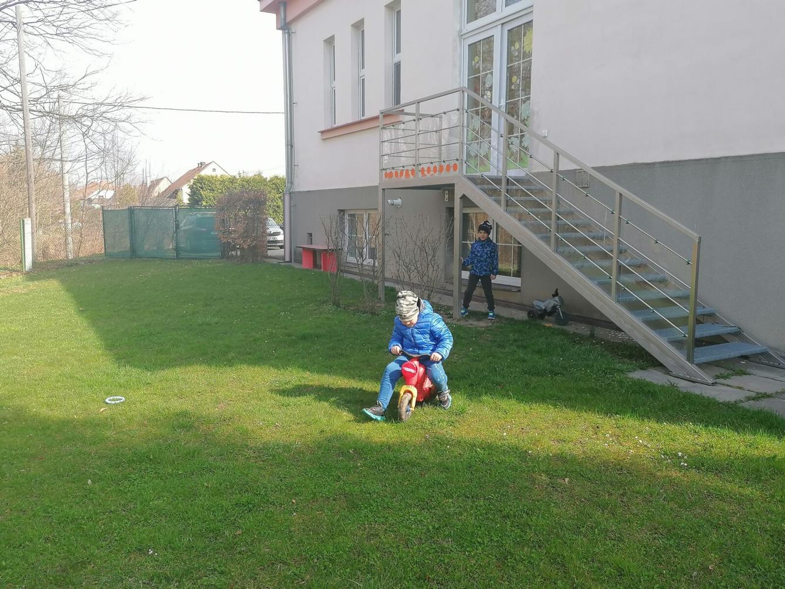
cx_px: 392
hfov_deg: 61.7
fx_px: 658
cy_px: 294
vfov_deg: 48.2
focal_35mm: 29
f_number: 1.8
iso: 50
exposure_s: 1/359
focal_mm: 4.75
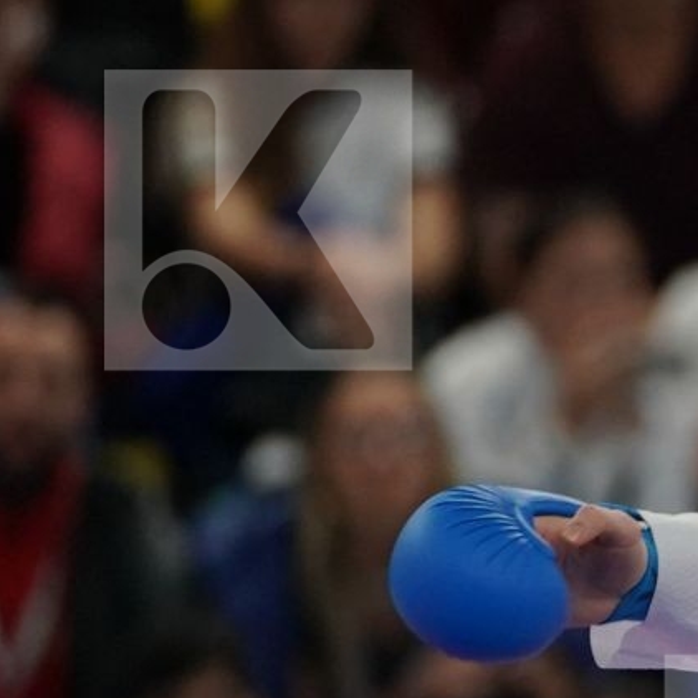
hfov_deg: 1.7
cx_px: 1379
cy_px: 806
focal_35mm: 1055
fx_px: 24068
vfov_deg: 1.7
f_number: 2.8
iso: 1600
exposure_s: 1/1000
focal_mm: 194
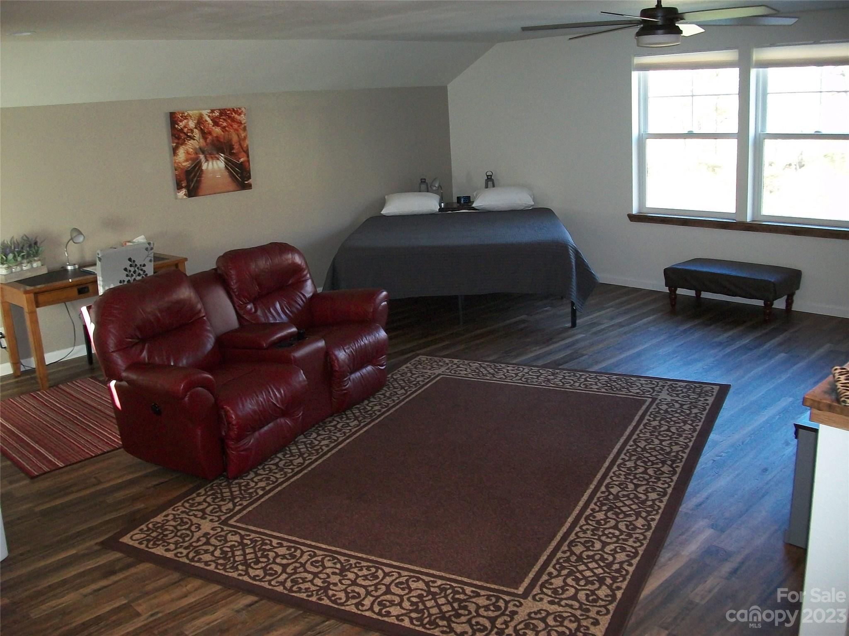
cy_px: 318
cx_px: 424
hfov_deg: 56.8
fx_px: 785
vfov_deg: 44.2
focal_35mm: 32
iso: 240
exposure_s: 1/30
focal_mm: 5.7
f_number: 2.9
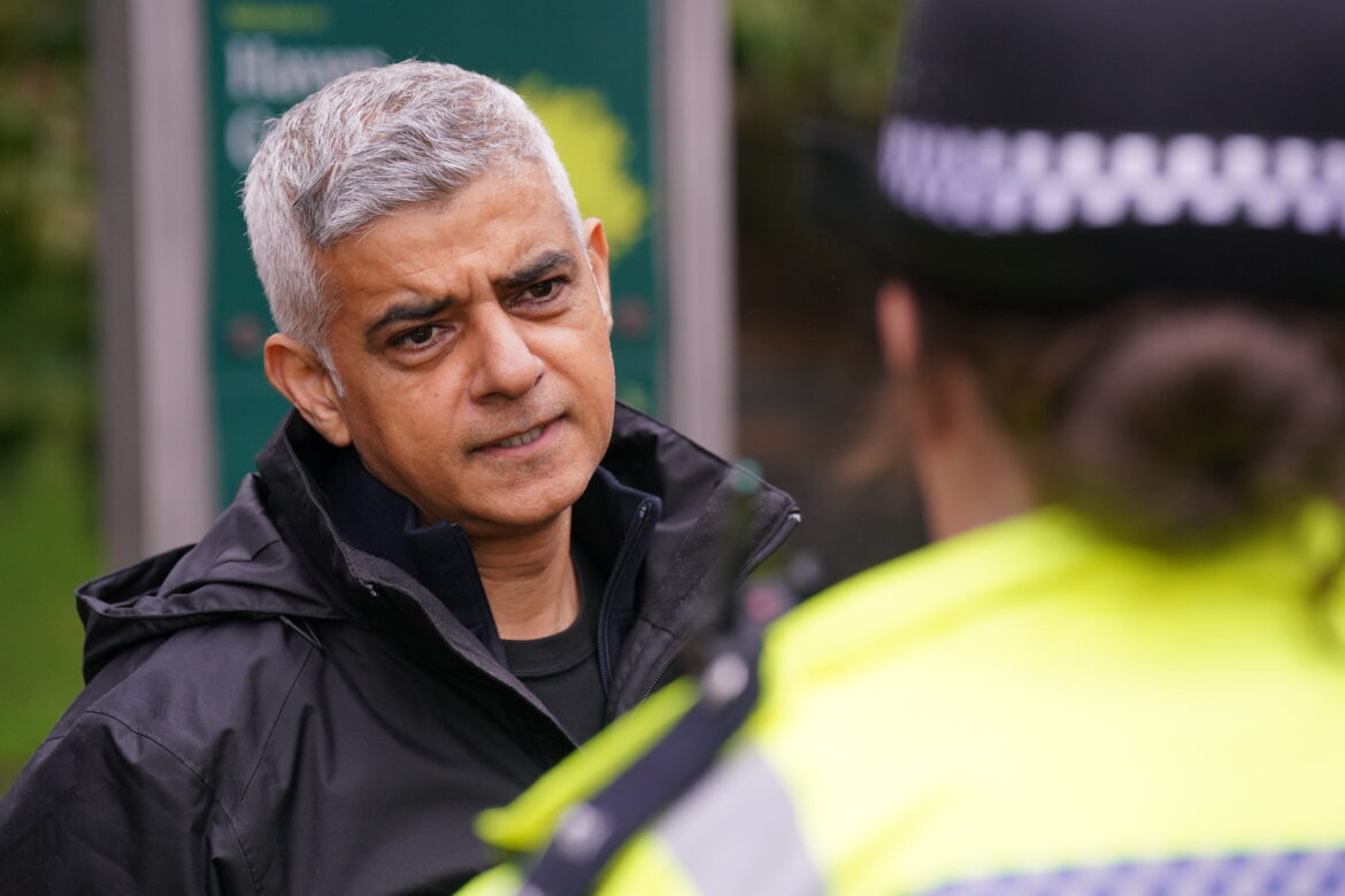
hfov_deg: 13.1
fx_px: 5865
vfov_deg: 8.7
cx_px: 672
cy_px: 448
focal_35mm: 157
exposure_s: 1/1000
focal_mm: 157
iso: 2000
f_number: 4.5
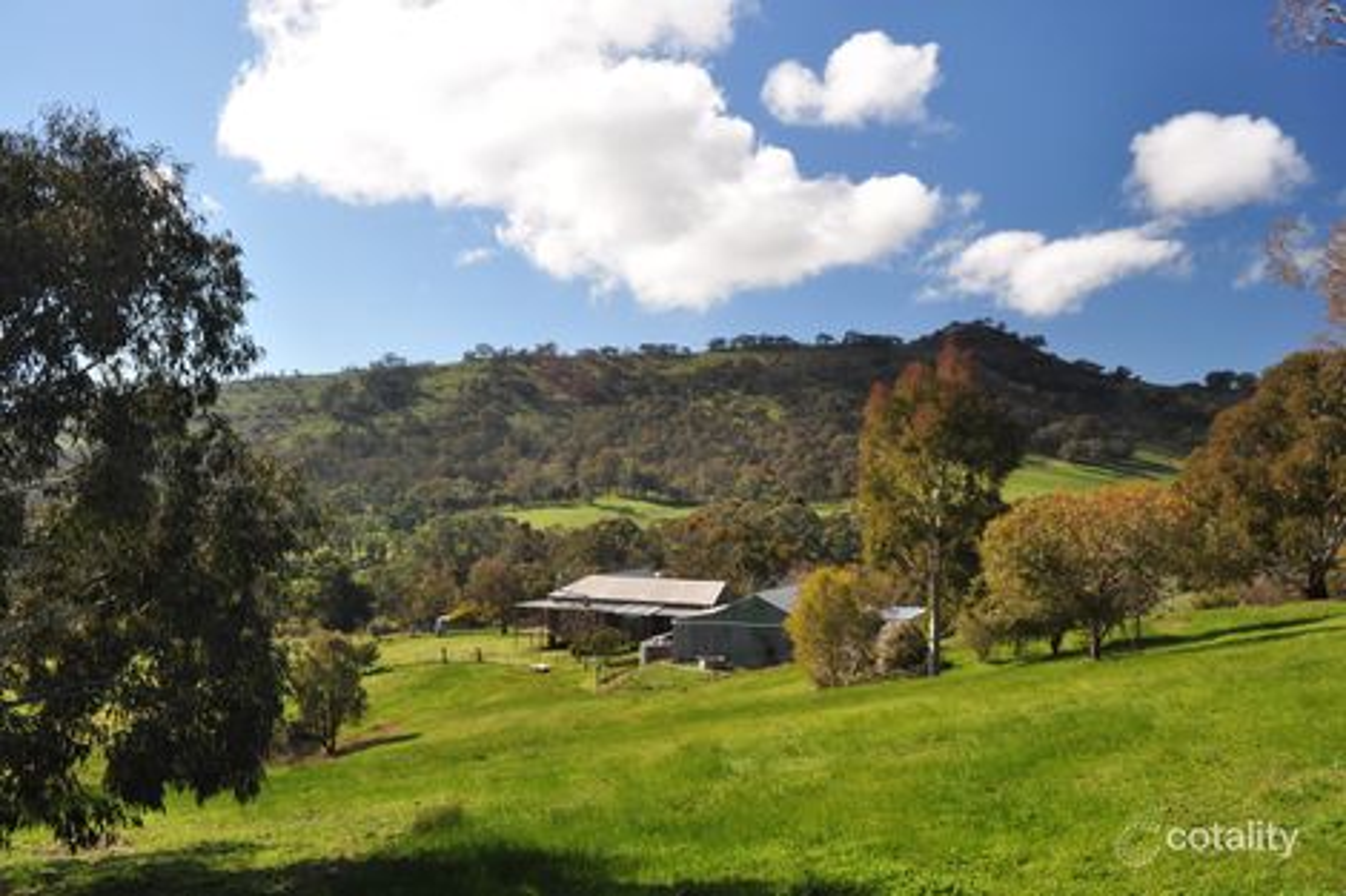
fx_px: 1009
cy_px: 448
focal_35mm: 27
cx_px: 673
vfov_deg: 47.9
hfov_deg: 67.4
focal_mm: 18
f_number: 9
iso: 200
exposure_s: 1/125
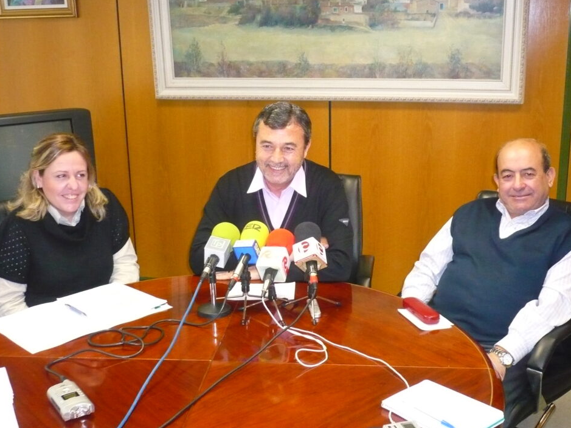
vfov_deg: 31.5
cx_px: 286
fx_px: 759
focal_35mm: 46
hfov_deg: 41.2
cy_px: 212
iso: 500
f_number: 3.2
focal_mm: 7.5
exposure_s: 1/30
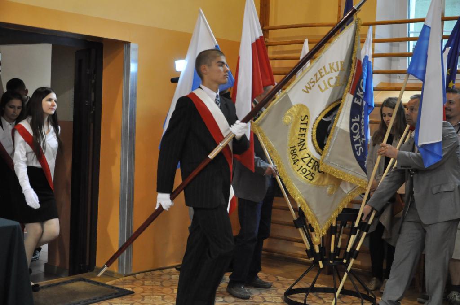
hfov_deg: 37.9
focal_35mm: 52
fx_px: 670
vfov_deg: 25.7
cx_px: 230
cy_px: 152
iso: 2000
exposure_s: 1/200
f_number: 4.5
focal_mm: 35
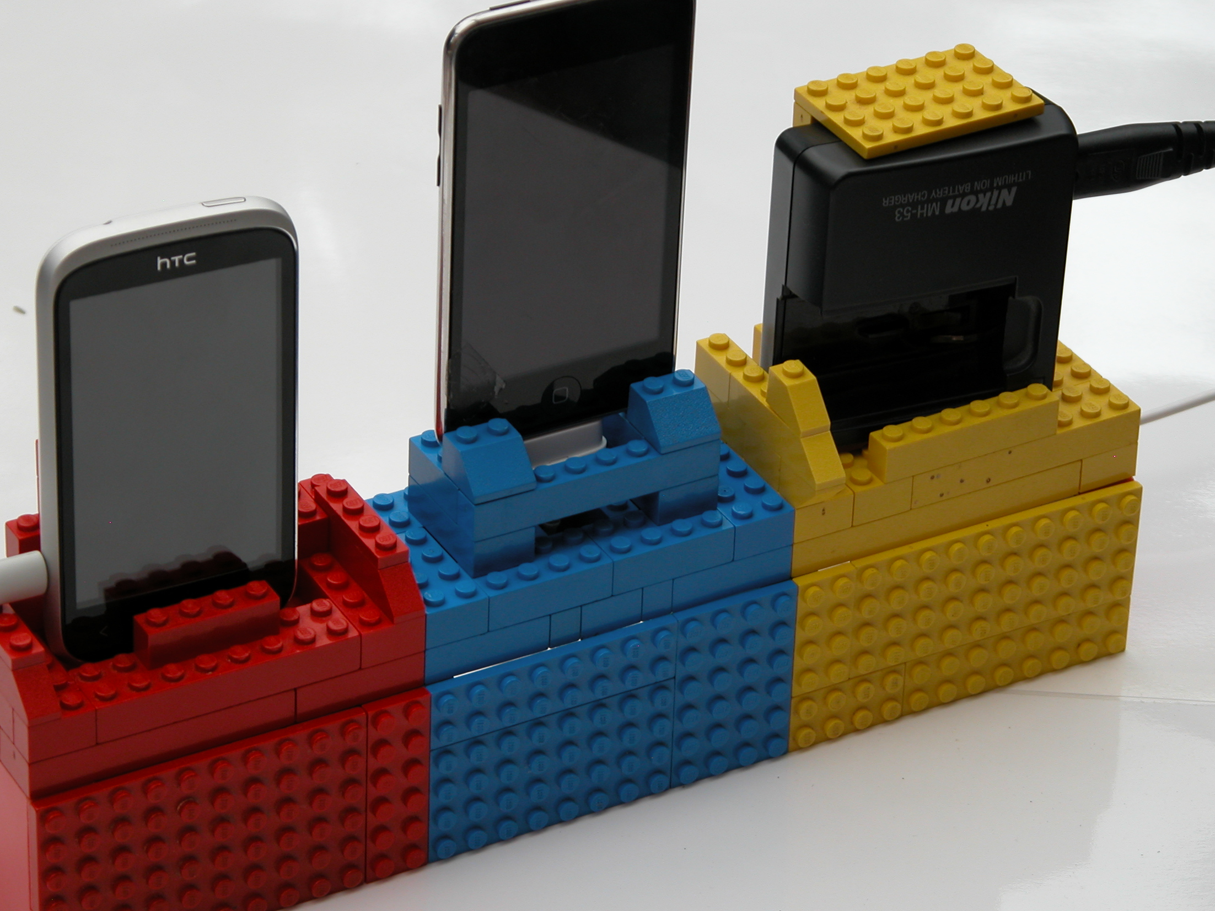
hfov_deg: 13.7
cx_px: 518
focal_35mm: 144
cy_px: 482
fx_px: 5054
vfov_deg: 10.3
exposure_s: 1/130
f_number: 3.8
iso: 100
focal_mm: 31.9
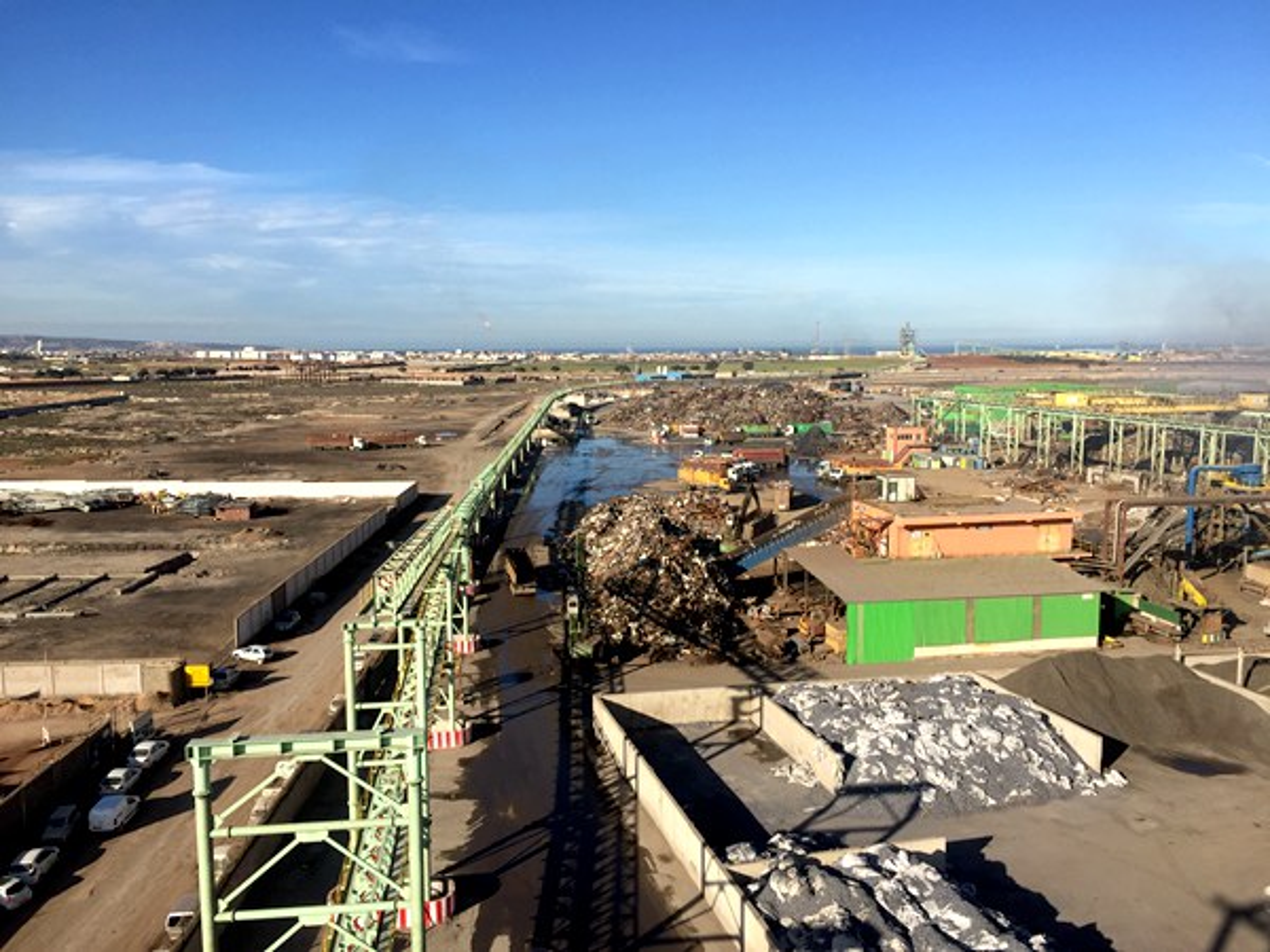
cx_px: 635
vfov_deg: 48.2
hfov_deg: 61.7
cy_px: 476
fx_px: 1064
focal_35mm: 29
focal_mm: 4.15
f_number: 2.2
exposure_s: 1/2198
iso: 32
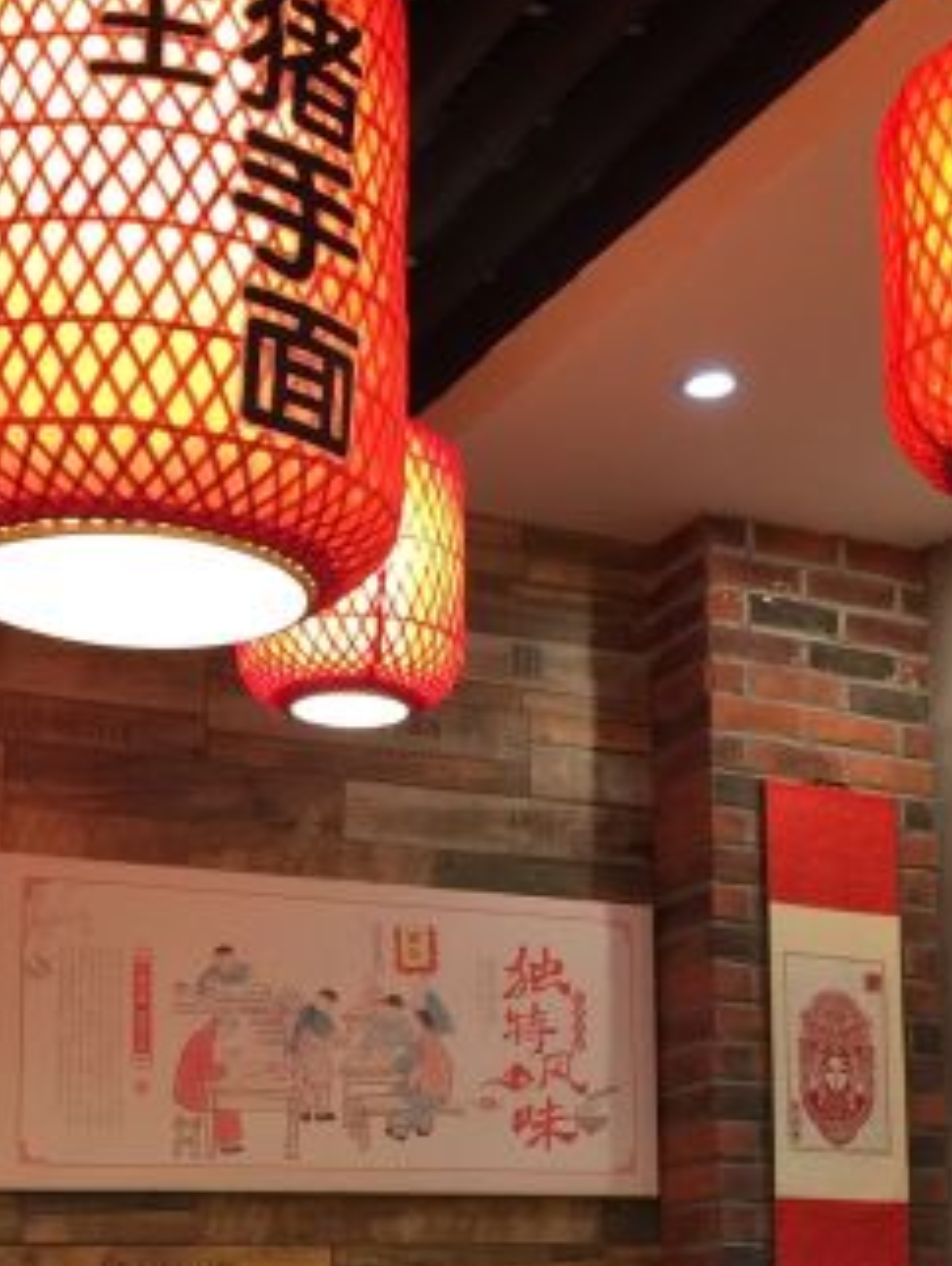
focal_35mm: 63
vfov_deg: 30.0
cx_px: 655
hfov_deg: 23.2
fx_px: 2307
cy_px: 1003
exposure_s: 1/17
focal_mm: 4.15
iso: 100
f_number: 2.2
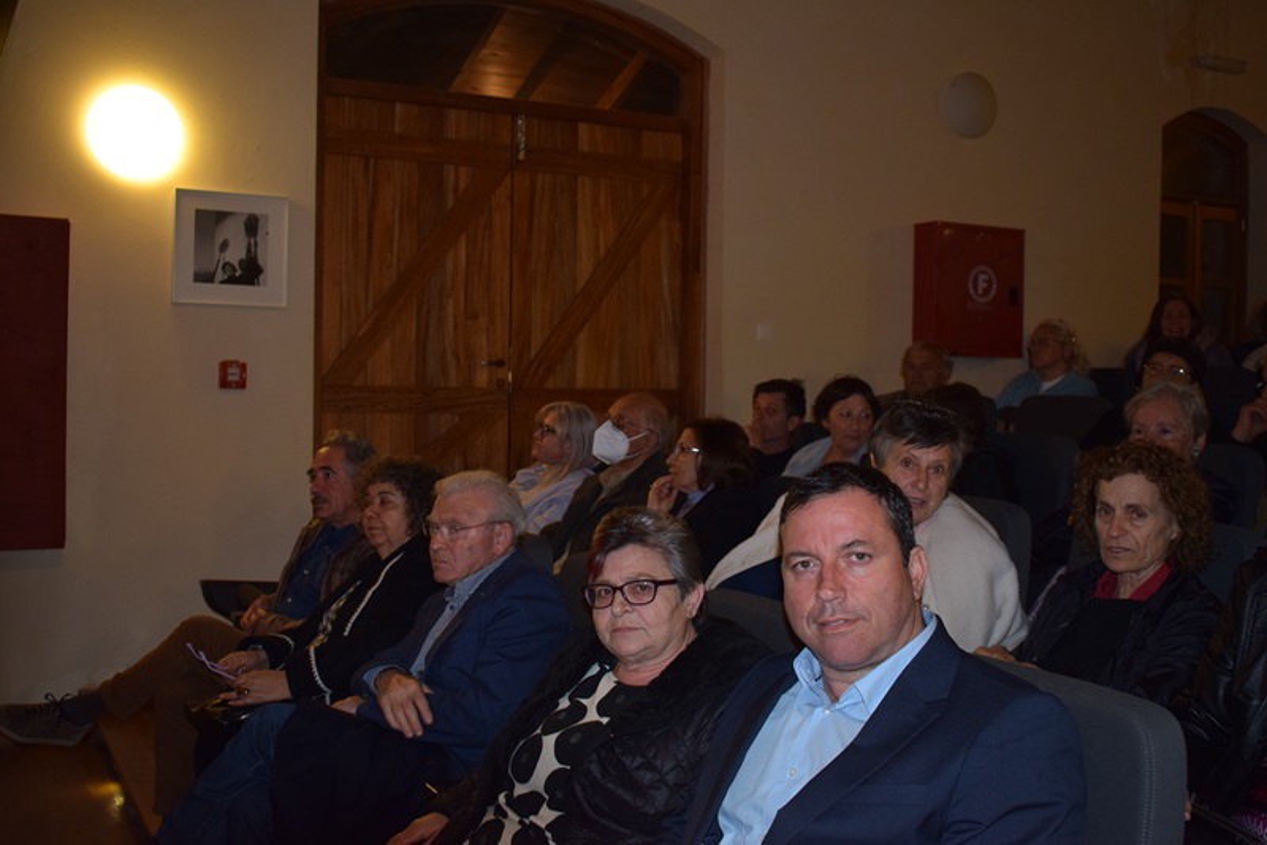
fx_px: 1320
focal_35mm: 38
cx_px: 634
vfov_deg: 35.5
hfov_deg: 51.3
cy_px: 422
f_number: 4
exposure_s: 1/60
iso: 800
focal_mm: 25
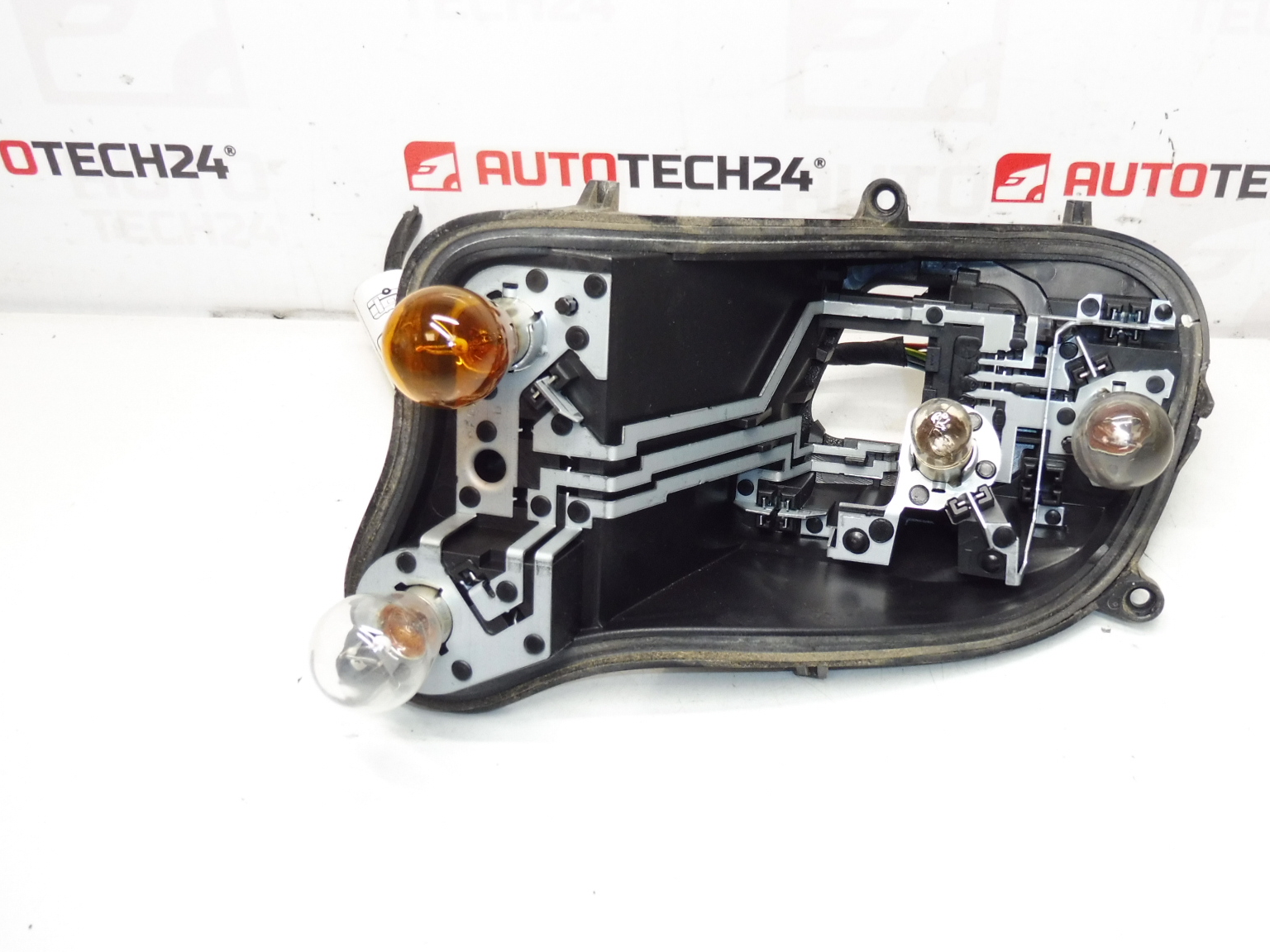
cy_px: 459
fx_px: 1174
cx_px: 772
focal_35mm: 32
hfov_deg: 56.3
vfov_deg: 44.2
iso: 200
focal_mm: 4.3
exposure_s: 1/60
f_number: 3.5
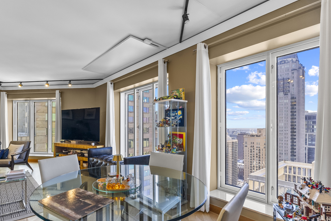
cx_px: 139
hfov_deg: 86.2
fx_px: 175
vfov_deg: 64.4
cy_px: 124
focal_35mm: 19
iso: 640
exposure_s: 1/1.67
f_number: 8
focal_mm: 16
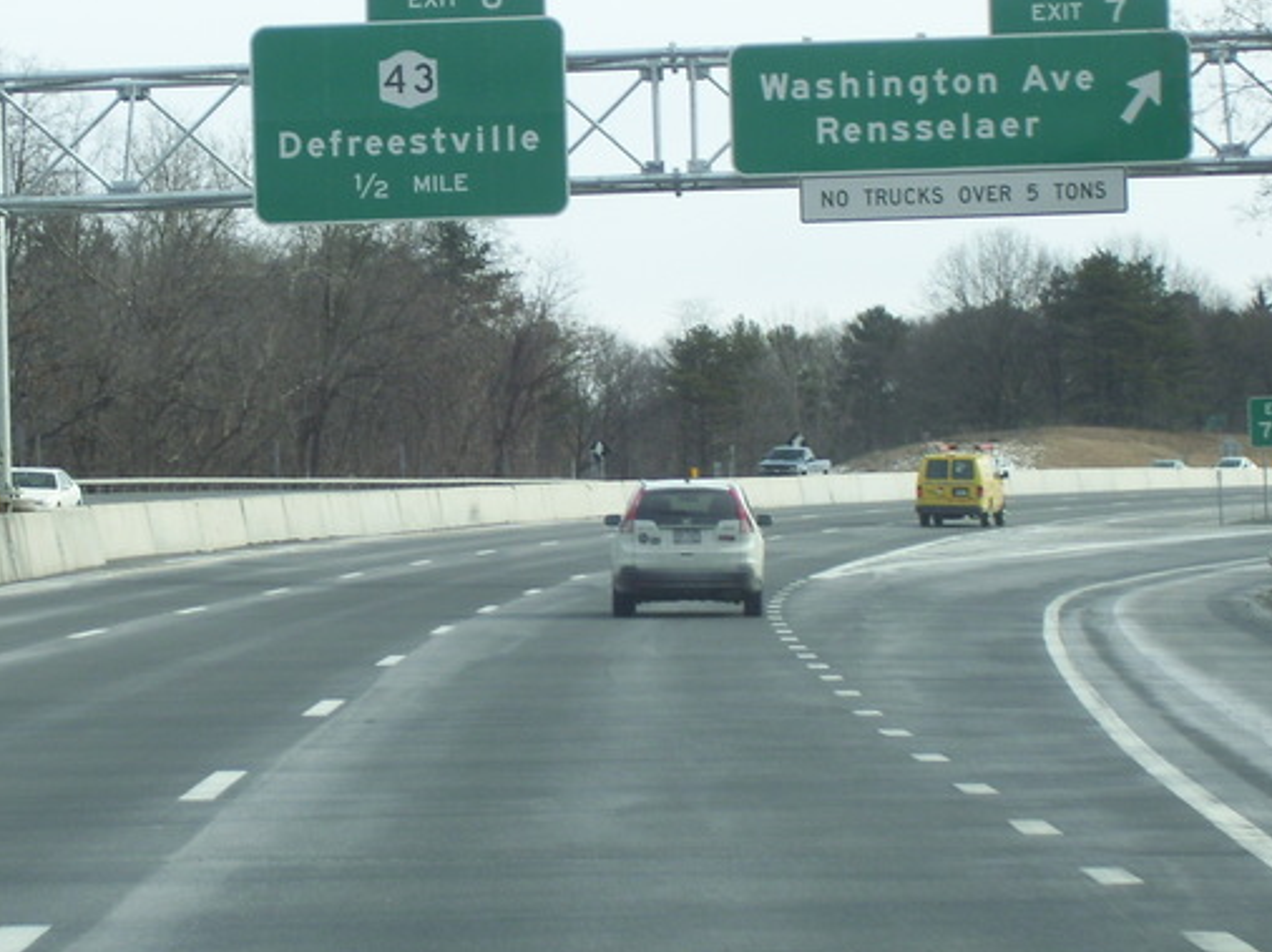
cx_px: 520
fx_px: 6281
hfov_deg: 11.6
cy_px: 412
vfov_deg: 8.7
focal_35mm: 171
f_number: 4.6
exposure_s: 1/400
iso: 80
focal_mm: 18
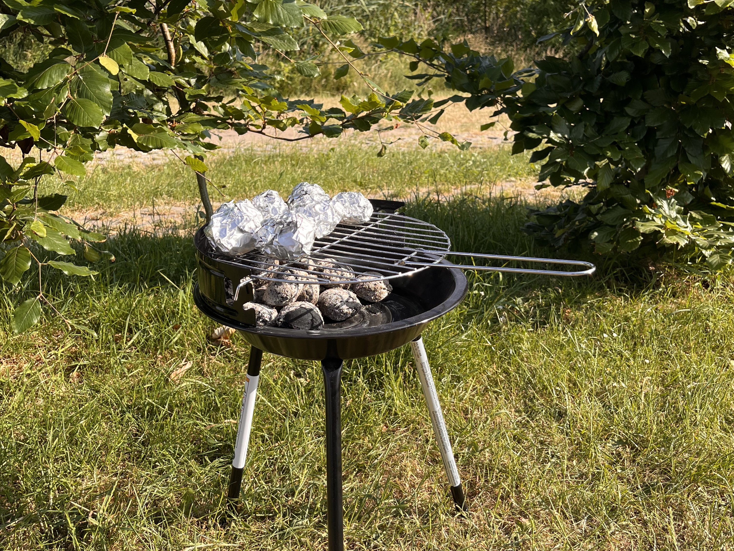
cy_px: 251
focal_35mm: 35
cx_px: 365
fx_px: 742
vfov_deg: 40.7
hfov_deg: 52.6
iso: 50
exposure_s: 1/1294
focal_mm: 5.1
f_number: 1.6
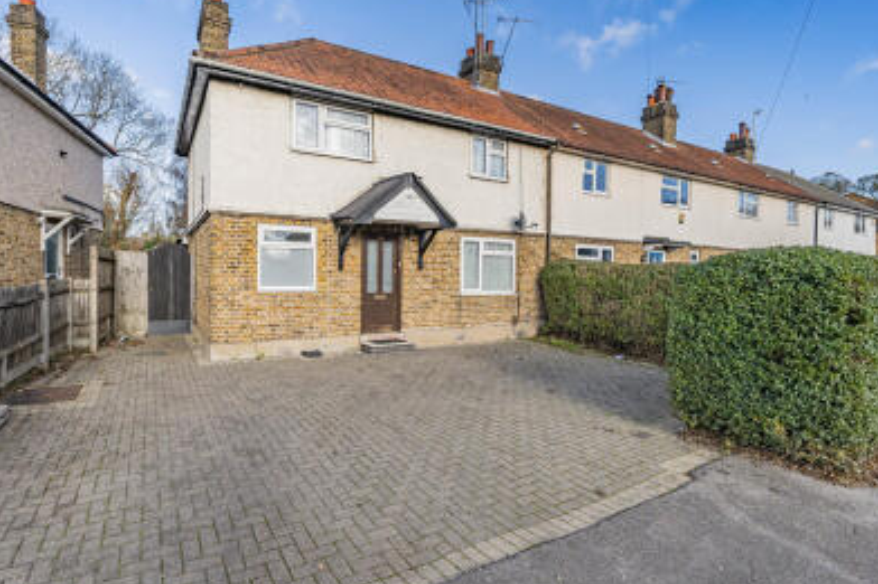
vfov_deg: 70.4
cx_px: 385
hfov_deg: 92.8
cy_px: 288
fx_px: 414
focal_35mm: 17
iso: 320
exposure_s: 1/400
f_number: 9
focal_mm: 14
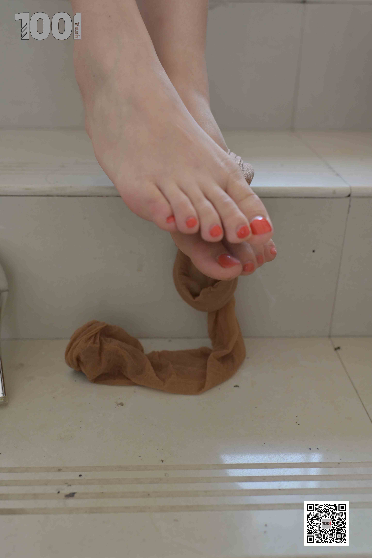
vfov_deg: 54.4
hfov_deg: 37.9
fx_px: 542
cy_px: 279
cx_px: 186
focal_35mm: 35
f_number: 4
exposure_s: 1/400
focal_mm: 35
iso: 640
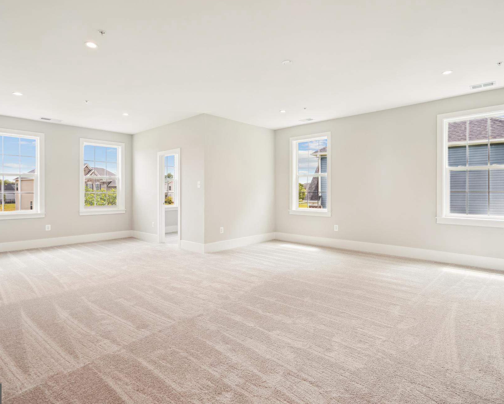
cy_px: 193
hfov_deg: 83.3
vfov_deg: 70.8
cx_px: 251
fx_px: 283
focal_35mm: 19
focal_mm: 16
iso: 100
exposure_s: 1/10
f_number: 8
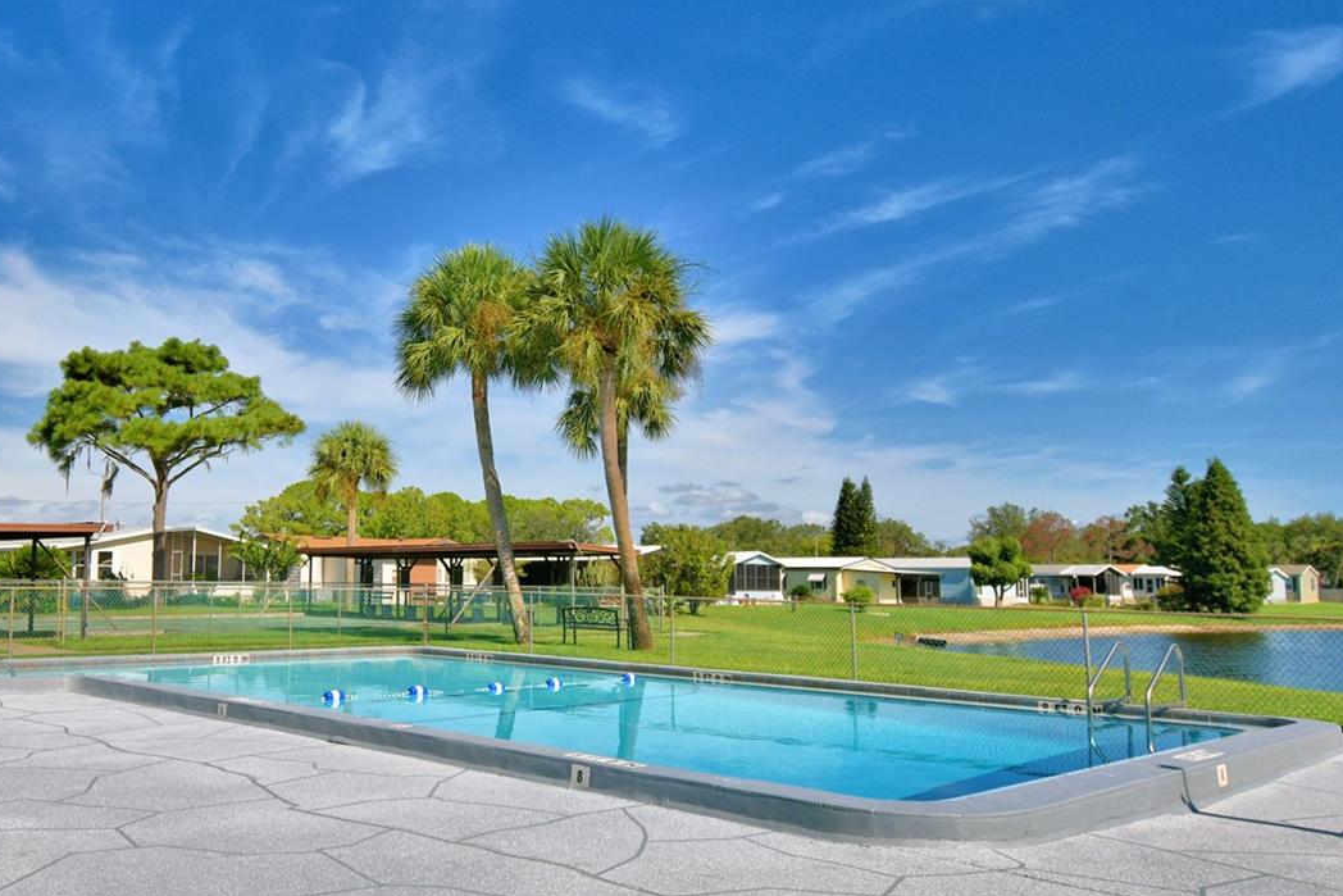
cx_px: 454
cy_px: 455
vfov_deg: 45.0
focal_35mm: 29
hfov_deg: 62.2
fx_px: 1082
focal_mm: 13
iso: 100
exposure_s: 1/1600
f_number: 5
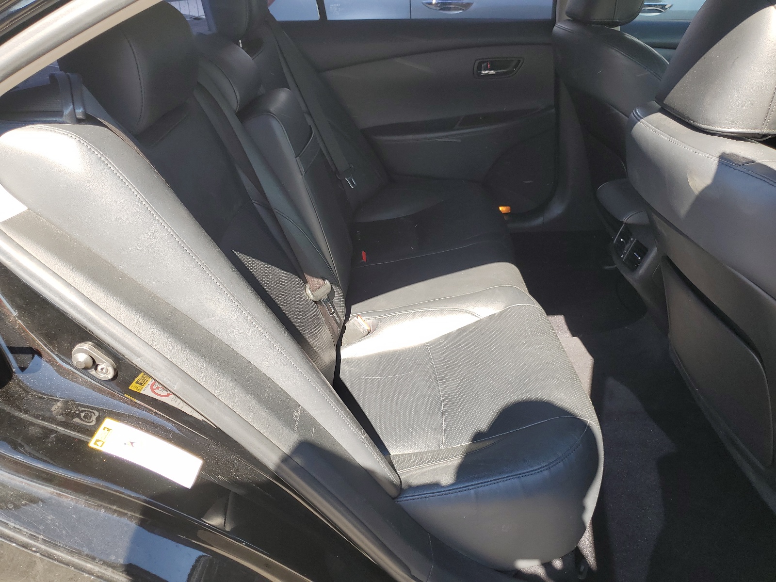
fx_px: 583
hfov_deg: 67.3
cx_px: 388
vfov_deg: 53.1
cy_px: 291
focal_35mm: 26
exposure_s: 1/303
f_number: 1.5
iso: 50
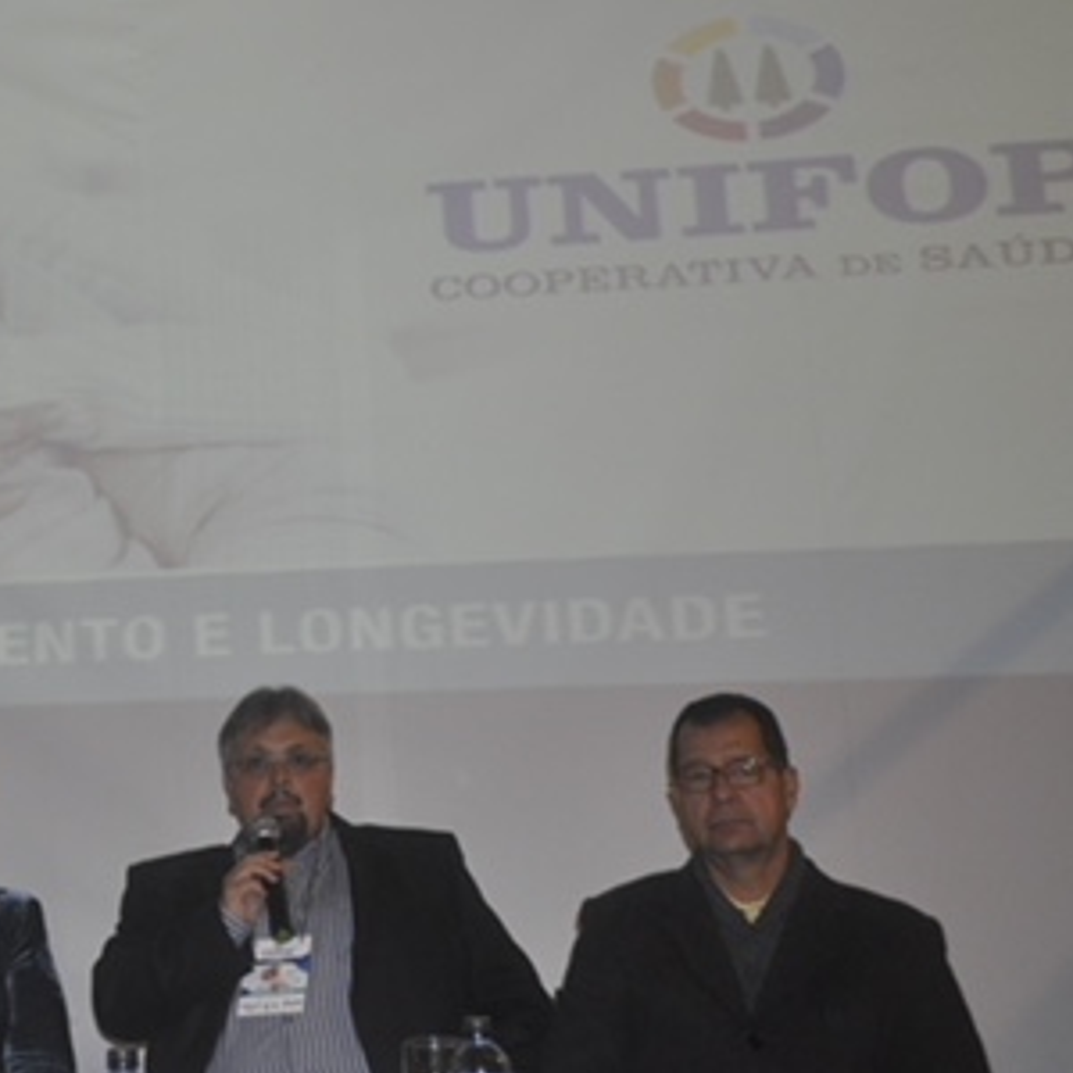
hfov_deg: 32.6
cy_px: 472
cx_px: 72
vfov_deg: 34.6
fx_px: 1718
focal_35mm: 49
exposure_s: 1/60
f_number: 3.5
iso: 800
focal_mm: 18
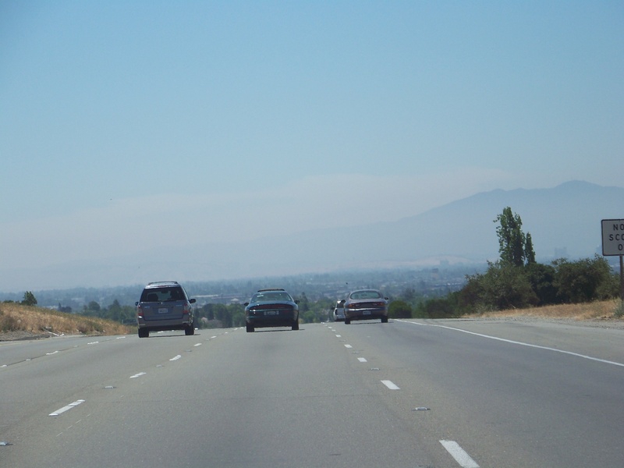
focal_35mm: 172
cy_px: 234
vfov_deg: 8.6
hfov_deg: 11.5
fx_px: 3101
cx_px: 312
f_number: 3.6
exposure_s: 1/1000
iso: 64
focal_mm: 27.5
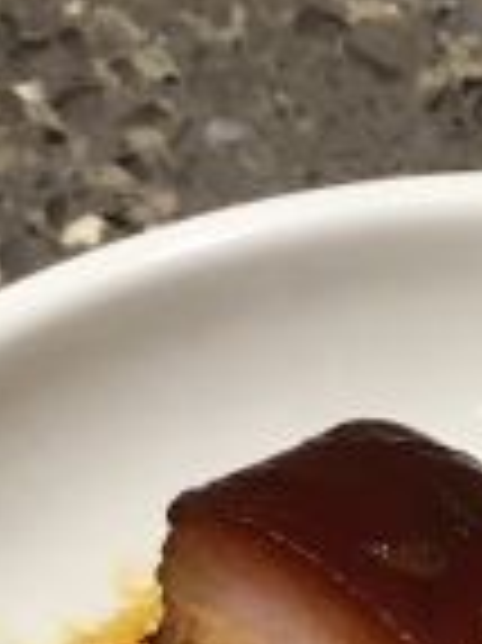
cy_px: 739
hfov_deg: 10.3
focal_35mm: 142
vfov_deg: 13.6
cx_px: 570
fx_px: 2640
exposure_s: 1/33
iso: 32
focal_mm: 4.15
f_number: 2.2
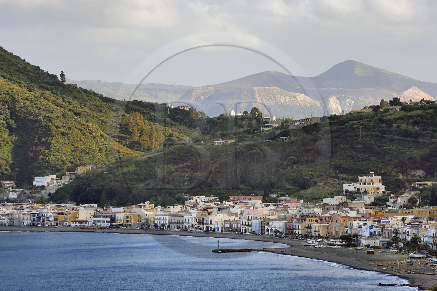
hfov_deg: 11.1
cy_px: 146
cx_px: 218
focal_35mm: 185
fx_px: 2244
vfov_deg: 7.4
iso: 200
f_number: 10
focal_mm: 185
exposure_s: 1/320
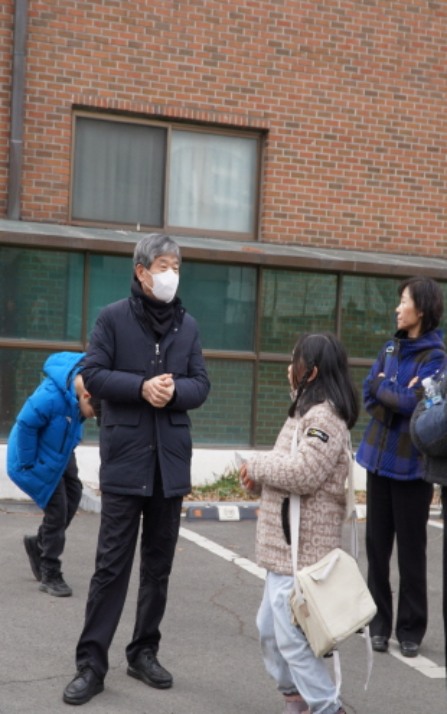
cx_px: 190
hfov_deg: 25.0
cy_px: 369
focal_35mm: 52
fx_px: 1009
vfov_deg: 39.0
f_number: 4
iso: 100
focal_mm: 21
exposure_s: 1/160
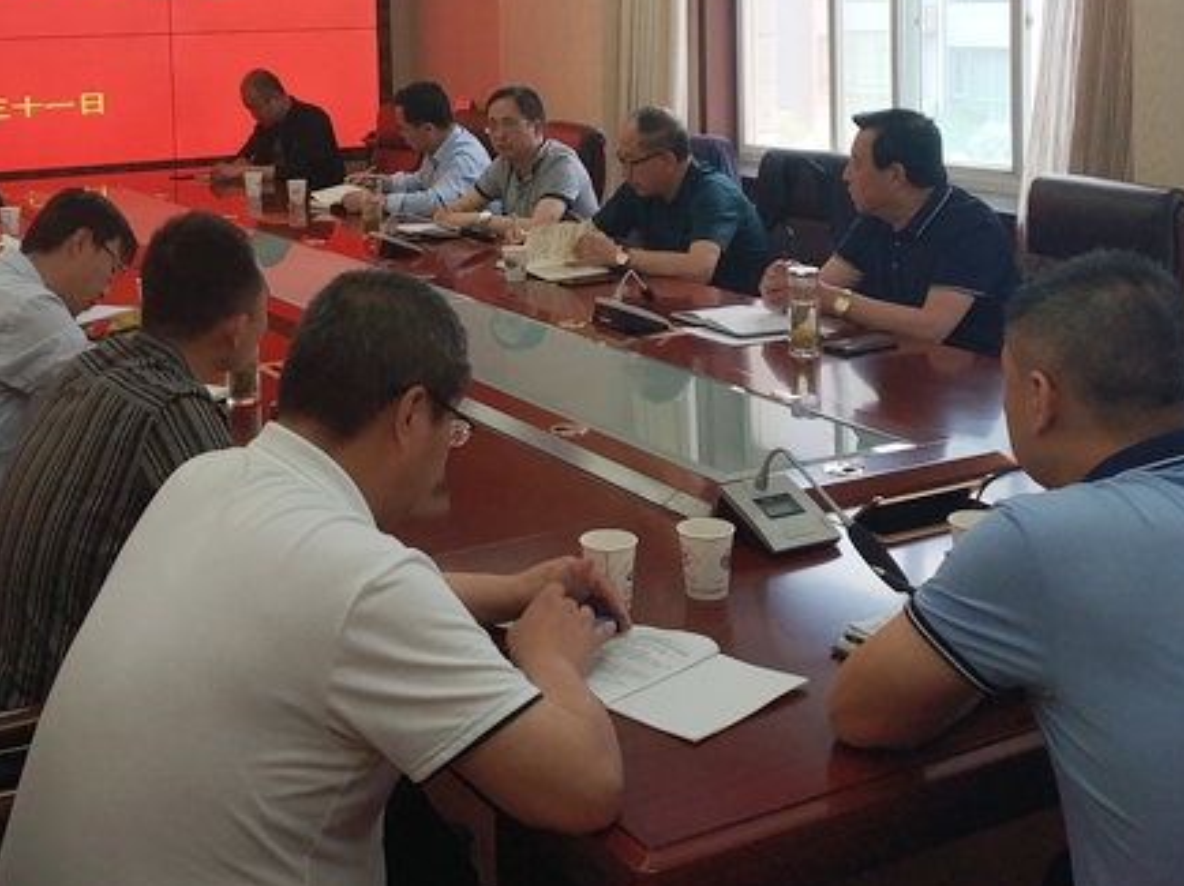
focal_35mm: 59
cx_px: 475
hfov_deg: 32.6
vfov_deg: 24.1
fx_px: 2017
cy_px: 85
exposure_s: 1/50
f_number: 2
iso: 130
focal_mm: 4.5
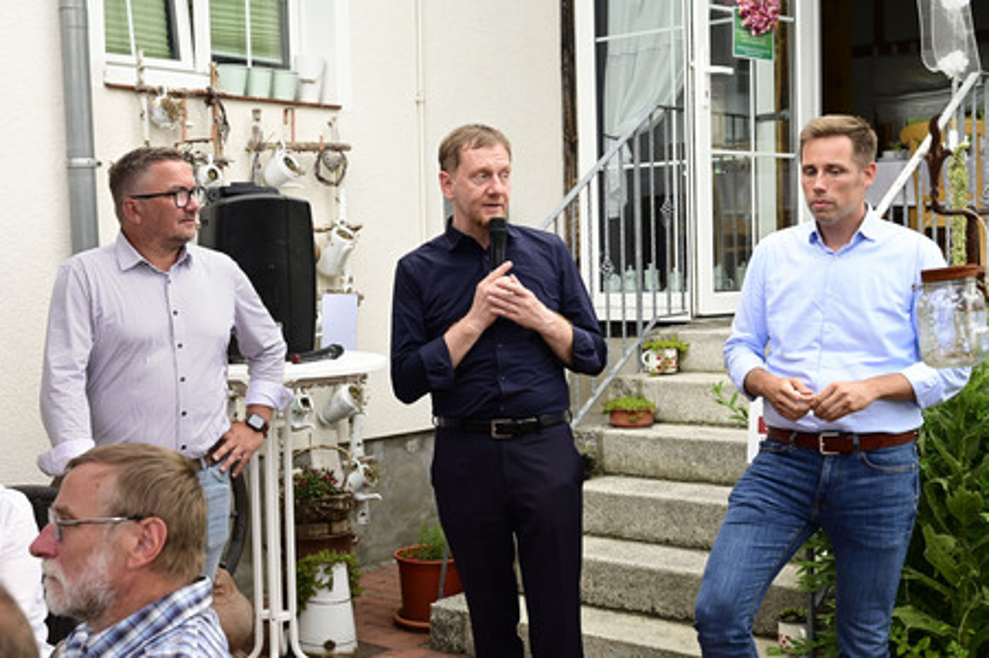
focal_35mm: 46
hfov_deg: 42.8
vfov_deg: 29.2
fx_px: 1263
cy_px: 329
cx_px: 494
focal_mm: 46
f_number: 7.1
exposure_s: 1/200
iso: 1000
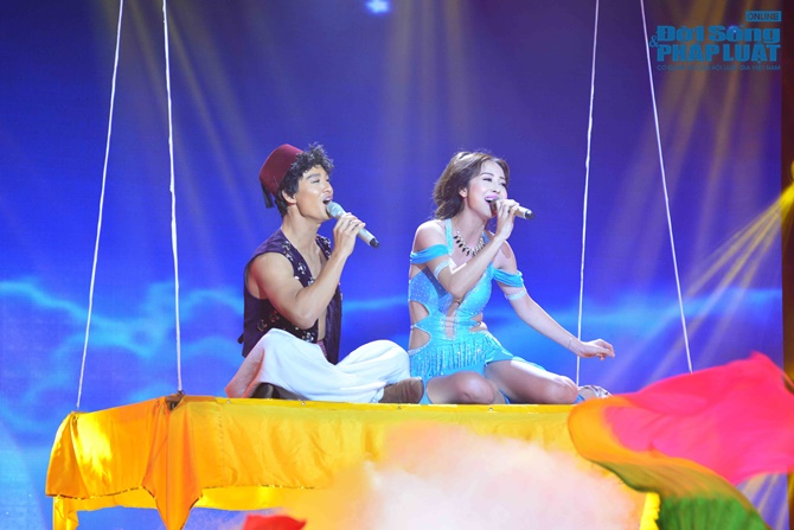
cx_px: 397
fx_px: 4412
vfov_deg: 6.9
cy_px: 265
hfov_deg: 10.3
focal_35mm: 200
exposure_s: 1/200
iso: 800
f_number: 5.6
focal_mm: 200
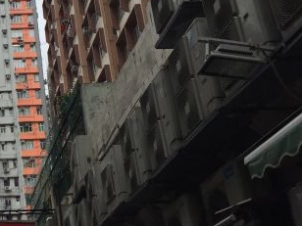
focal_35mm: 66
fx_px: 576
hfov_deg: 26.8
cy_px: 118
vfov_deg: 22.3
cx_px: -38
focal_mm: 4.15
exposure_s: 1/1276
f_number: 2.2
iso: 32
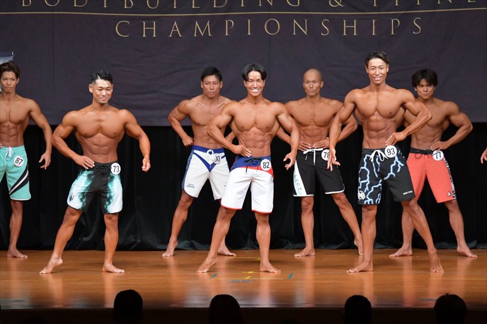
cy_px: 162
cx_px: 244
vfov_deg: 6.3
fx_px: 2934
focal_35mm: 217
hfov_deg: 9.5
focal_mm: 145
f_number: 5.6
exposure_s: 1/400
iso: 5000
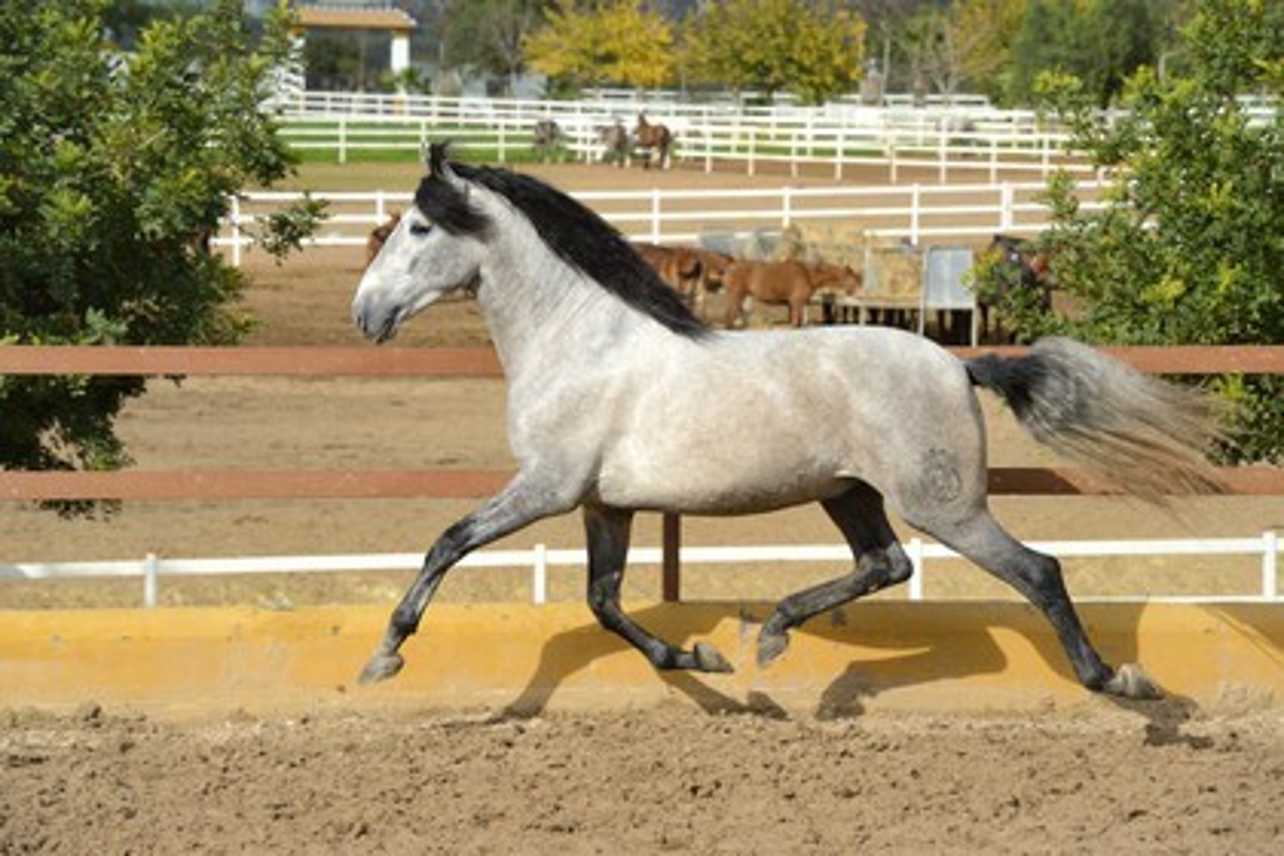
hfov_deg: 13.2
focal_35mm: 155
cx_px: 642
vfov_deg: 8.9
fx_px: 5528
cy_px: 428
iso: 200
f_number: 9
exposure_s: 1/500
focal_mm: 155
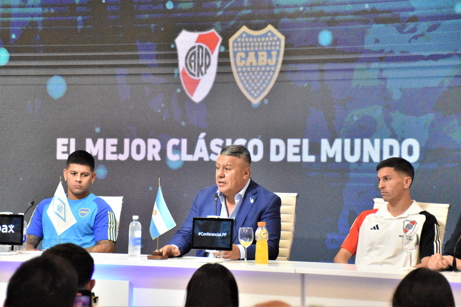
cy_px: 154
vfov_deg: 12.2
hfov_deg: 18.2
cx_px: 230
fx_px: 1440
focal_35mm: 112
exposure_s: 1/640
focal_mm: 75
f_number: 5
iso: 16000
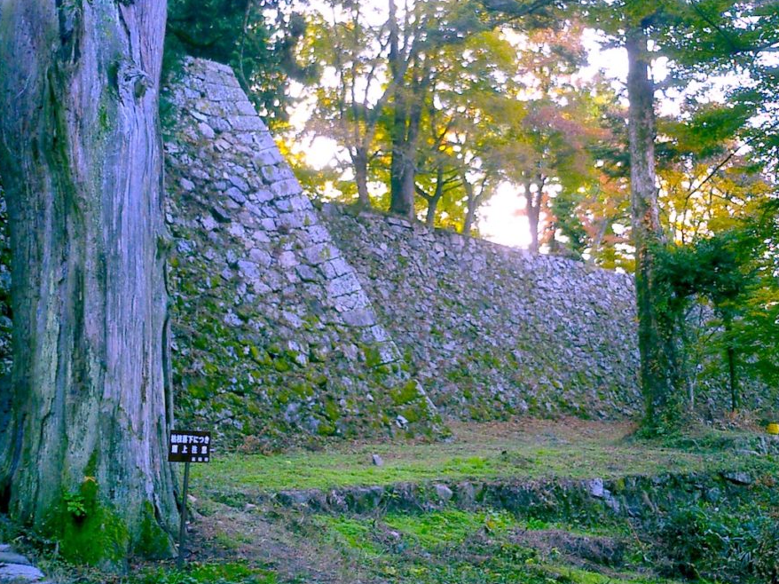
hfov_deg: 44.7
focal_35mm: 42
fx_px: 945
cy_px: 249
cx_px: 429
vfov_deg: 34.3
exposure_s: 1/60
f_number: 3.2
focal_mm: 7.5
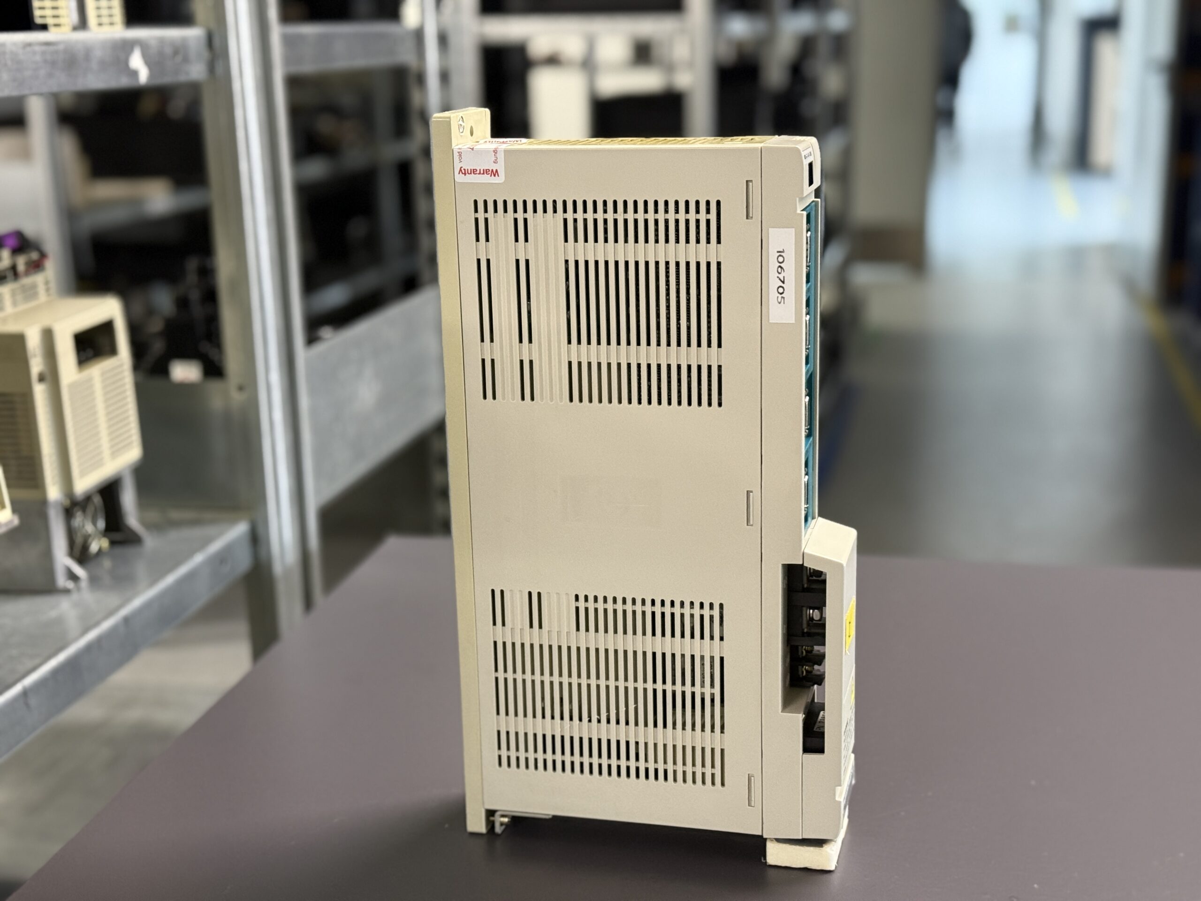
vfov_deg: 30.3
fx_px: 1665
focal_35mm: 48
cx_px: 600
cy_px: 450
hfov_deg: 39.7
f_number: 1.78
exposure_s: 1/33
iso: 200
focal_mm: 6.76
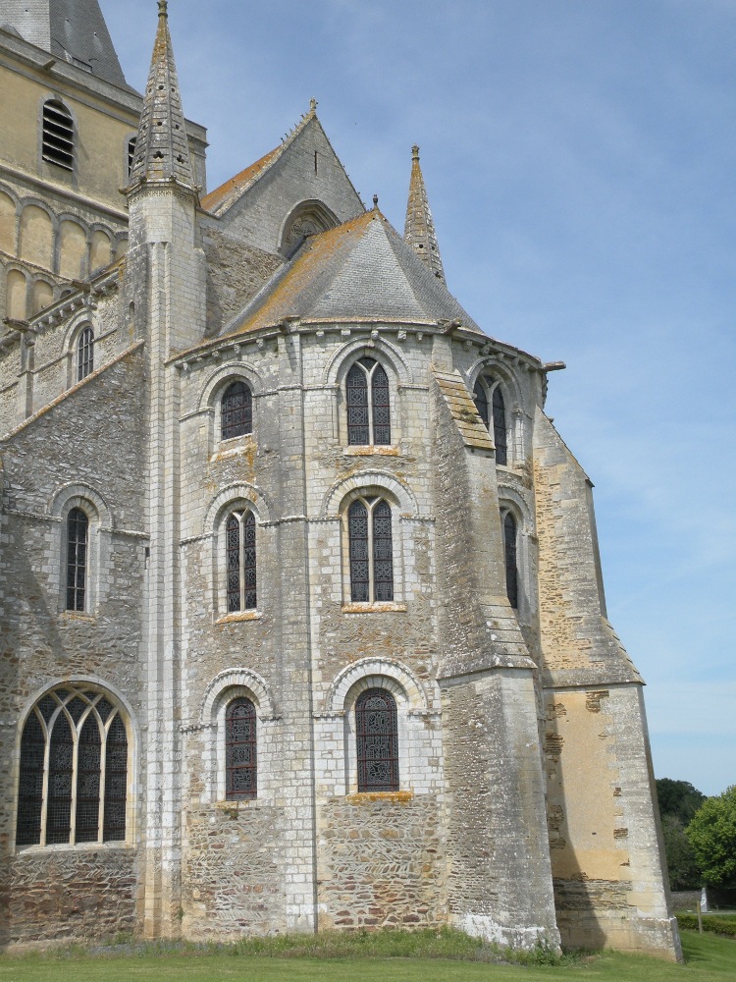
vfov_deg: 44.8
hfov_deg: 34.3
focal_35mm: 42
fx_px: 1191
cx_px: 368
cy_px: 491
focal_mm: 7.4
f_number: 6.3
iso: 64
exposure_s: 1/293
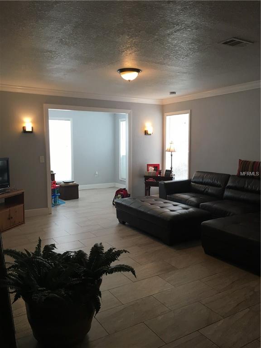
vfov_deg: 61.7
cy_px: 174
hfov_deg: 48.2
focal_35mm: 29
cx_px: 130
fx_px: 292
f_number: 2.2
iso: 32
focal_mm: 4.15
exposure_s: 1/30
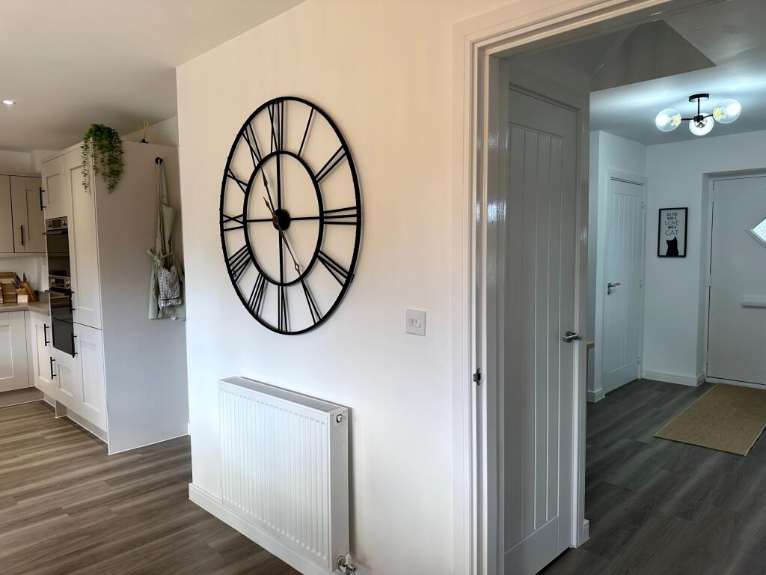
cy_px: 288
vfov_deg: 56.8
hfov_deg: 71.6
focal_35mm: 24
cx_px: 383
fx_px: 531
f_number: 1.78
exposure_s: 1/100
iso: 80
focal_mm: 6.86
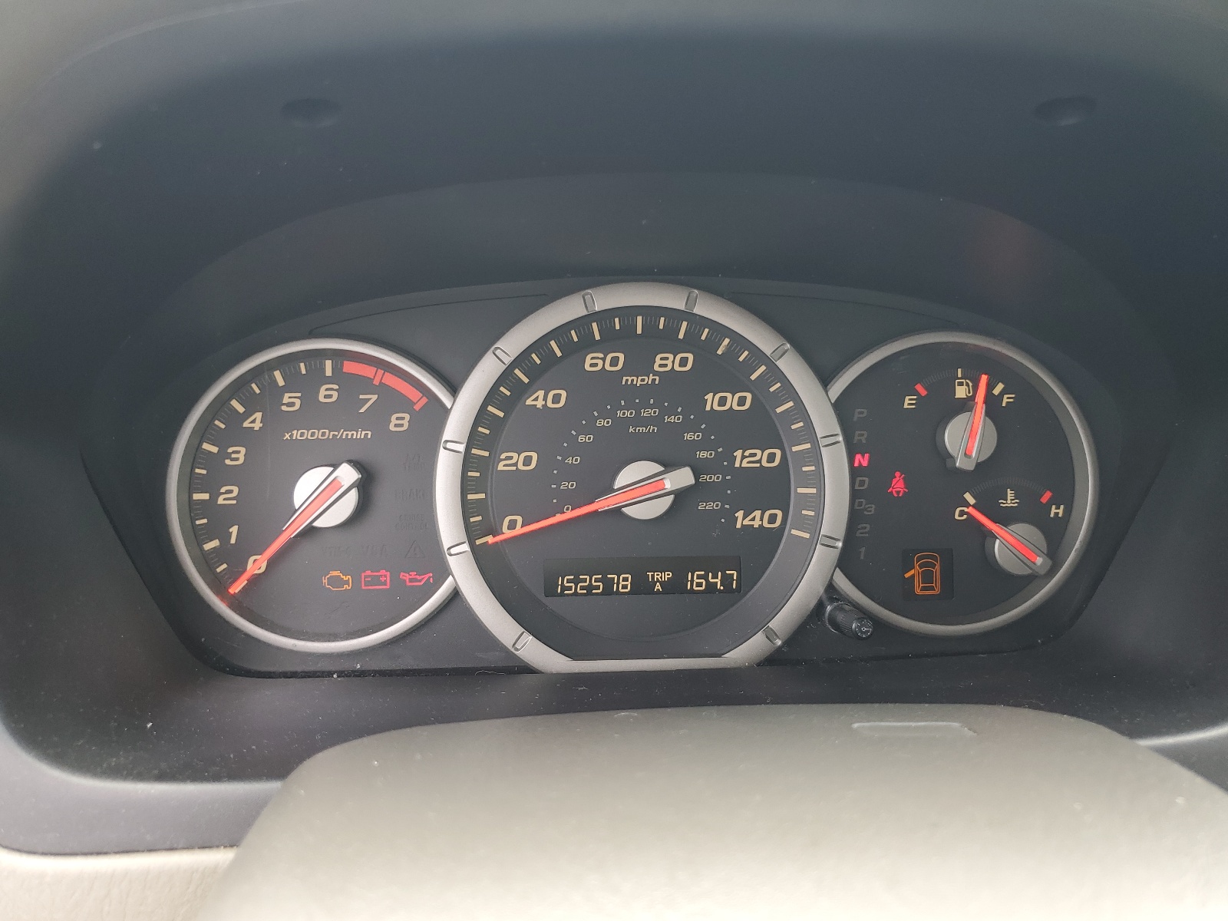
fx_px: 922
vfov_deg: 53.1
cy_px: 460
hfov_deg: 67.3
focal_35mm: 26
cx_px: 614
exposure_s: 1/120
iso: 50
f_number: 1.5
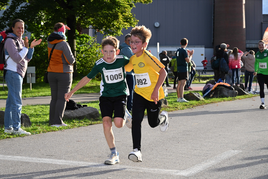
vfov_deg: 15.4
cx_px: 134
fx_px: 662
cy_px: 90
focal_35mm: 89
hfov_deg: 22.9
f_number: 10
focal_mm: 89
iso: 1000
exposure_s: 1/640
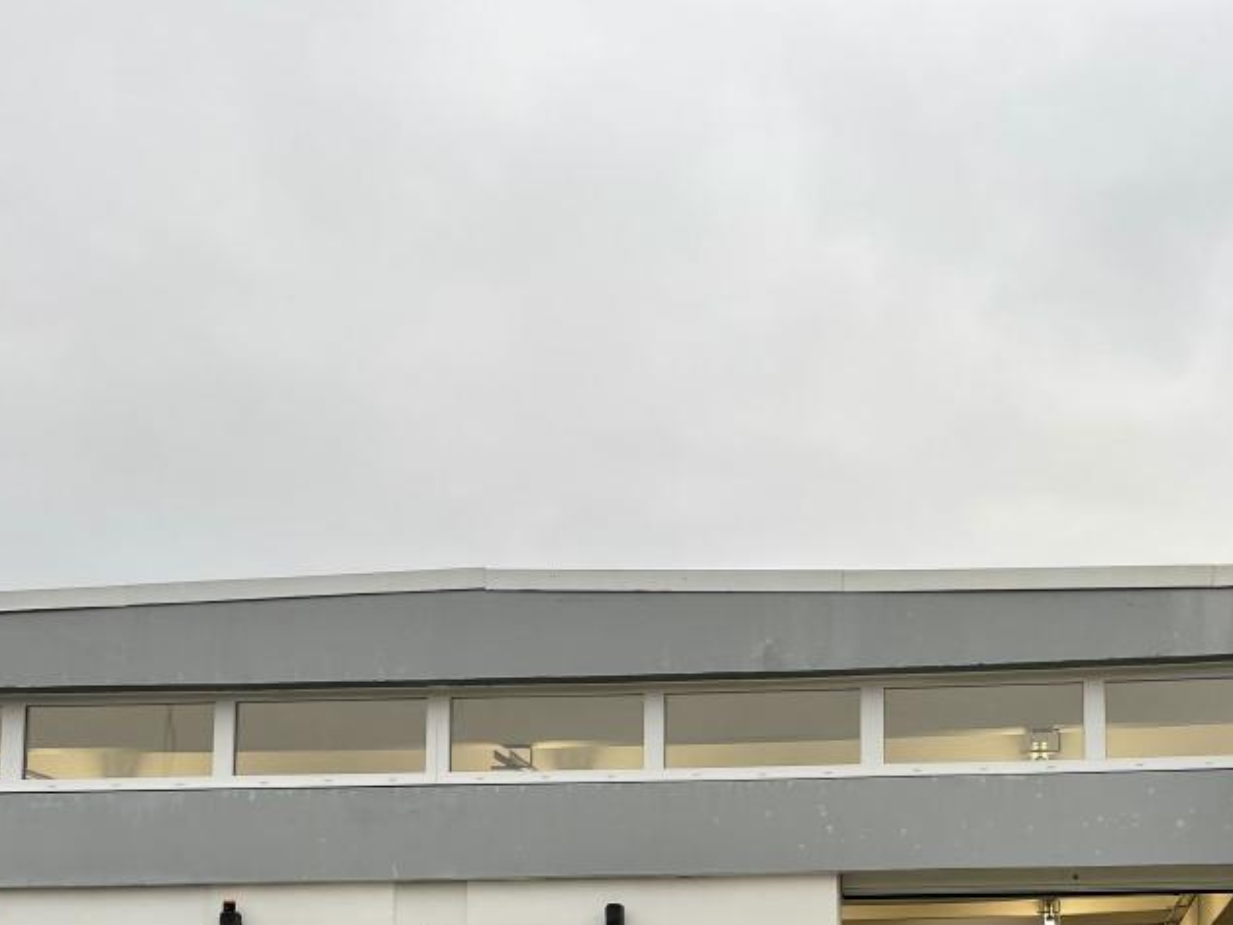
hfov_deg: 35.5
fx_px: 1888
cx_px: 891
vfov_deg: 26.0
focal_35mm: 53
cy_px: 939
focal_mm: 4.2
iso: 32
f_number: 1.6
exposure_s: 1/209
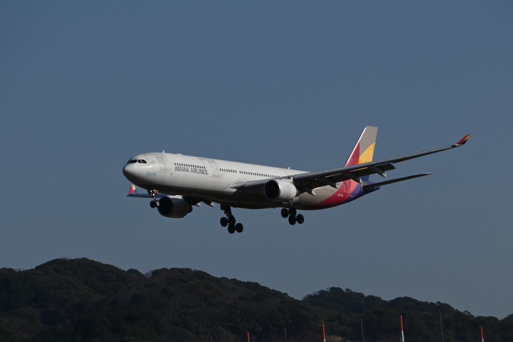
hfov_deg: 6.5
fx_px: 4488
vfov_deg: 4.4
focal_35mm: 315
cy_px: 171
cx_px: 256
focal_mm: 210
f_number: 7.1
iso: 200
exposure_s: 1/1600
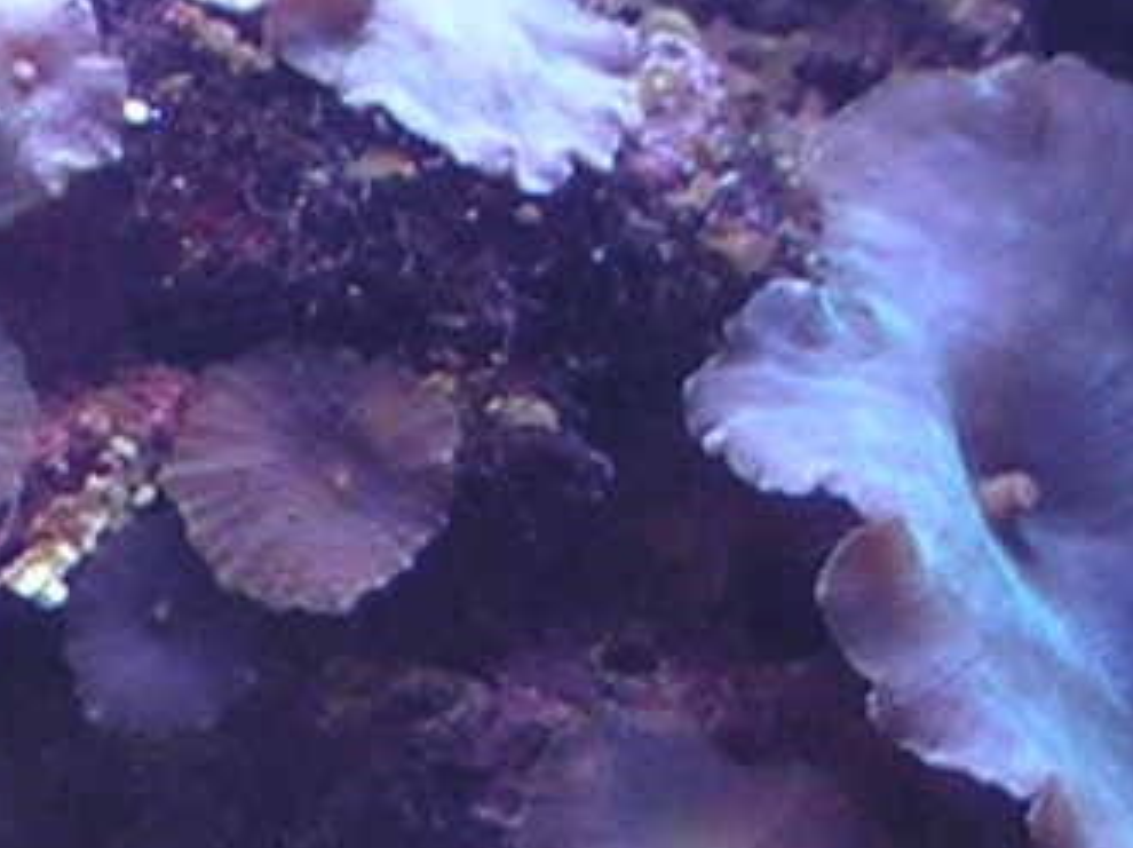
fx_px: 16517
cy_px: 2029
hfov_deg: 3.9
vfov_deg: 2.9
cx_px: -1140
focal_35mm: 505
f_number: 4.6
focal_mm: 13.6
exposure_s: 1/5.9
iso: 50
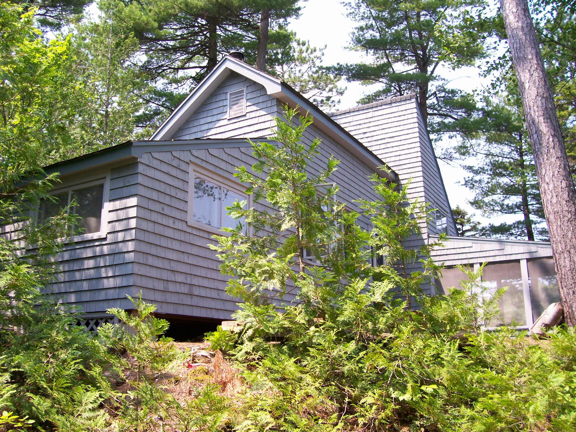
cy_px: 216
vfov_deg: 41.8
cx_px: 288
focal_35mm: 34
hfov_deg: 54.0
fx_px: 566
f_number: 2.7
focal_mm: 5.6
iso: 80
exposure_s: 1/371
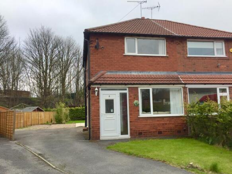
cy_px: 87
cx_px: 116
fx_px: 194
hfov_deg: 61.7
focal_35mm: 29
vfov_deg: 48.2
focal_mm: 4.15
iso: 32
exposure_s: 1/732
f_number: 2.2
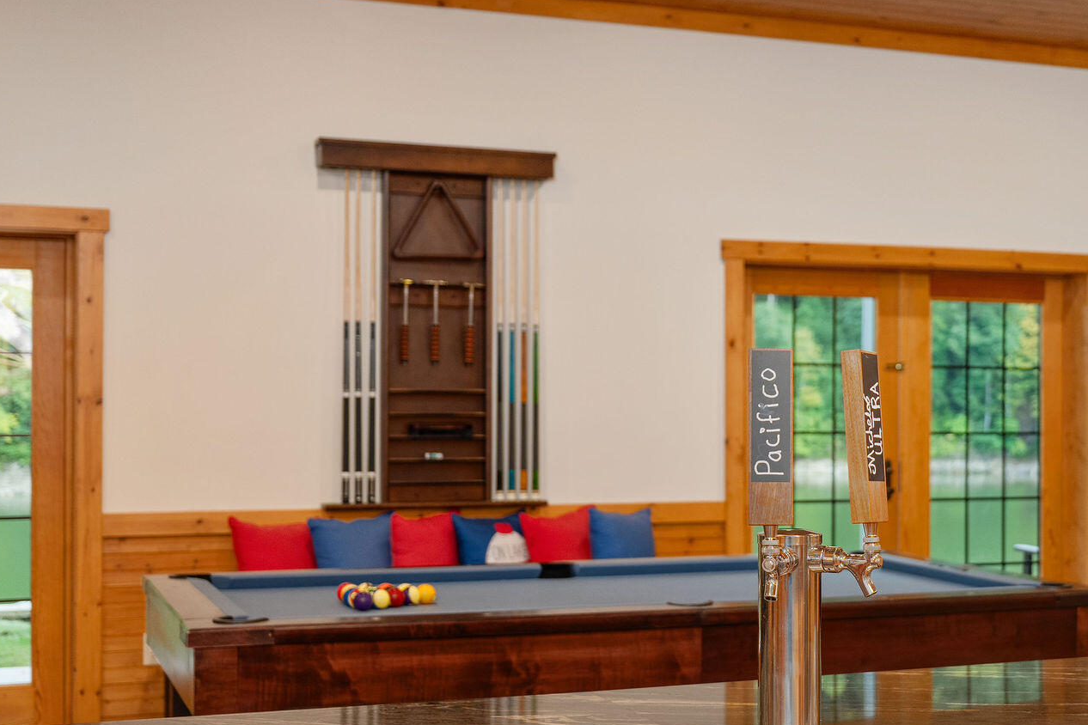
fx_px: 1687
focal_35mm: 56
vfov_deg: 24.3
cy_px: 347
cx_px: 785
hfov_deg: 35.1
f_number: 4
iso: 320
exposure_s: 1/15
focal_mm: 34.5
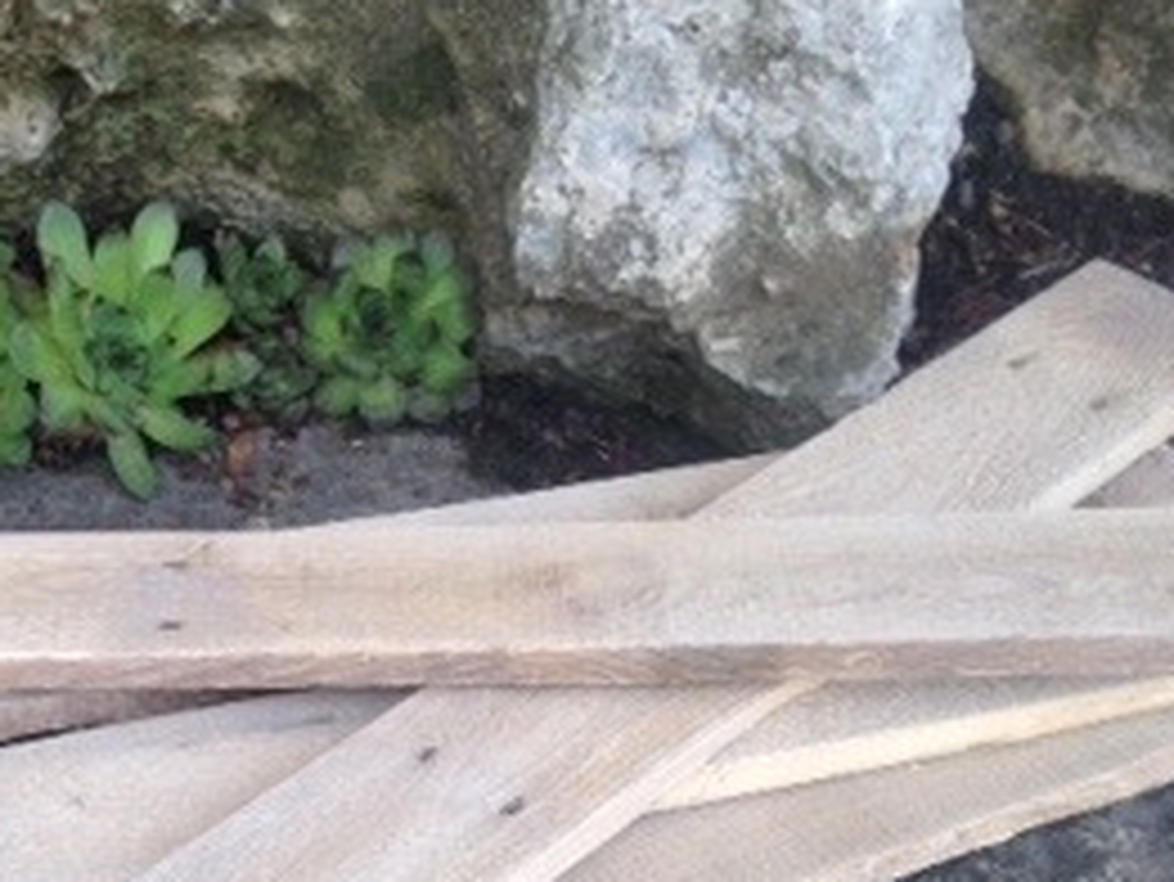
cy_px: 896
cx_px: 121
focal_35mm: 81
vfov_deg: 17.8
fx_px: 2748
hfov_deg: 23.5
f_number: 2.4
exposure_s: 1/120
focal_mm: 4.12
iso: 50
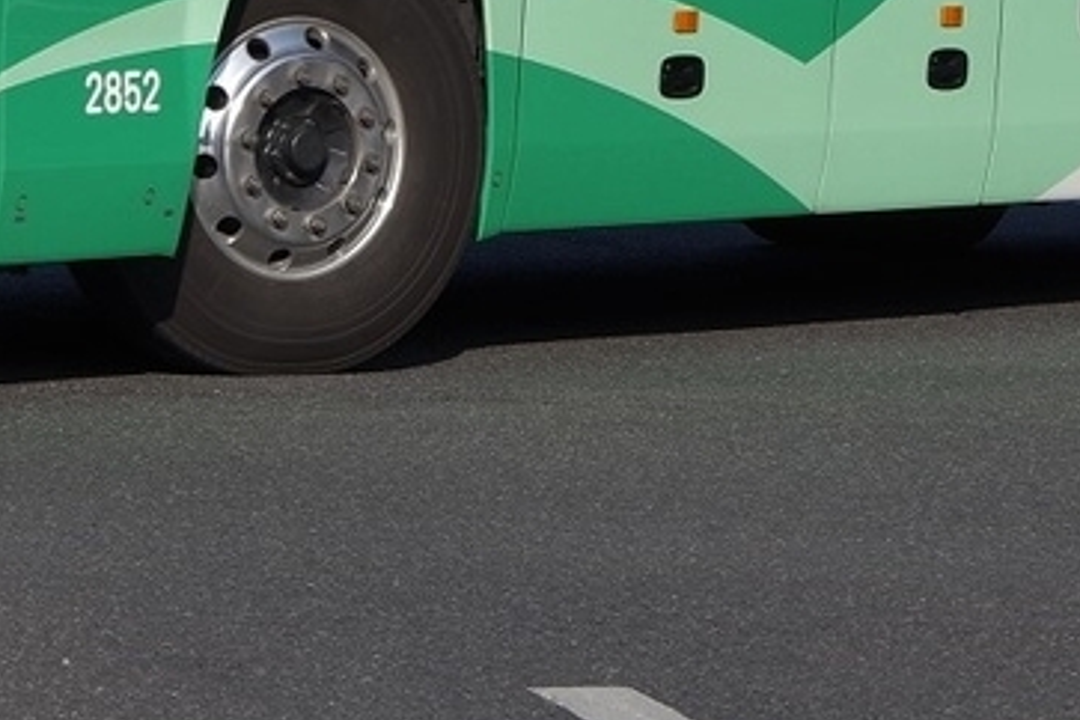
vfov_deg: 5.7
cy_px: -396
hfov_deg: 8.6
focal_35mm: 238
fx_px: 7139
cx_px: 342
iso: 200
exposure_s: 1/320
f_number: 9
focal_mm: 48
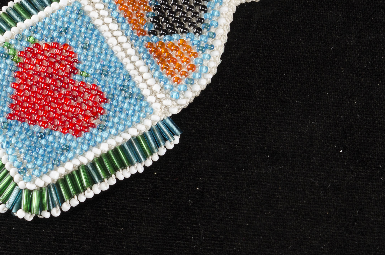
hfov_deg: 12.2
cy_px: -39
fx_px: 1804
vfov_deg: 8.0
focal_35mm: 169
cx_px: 252
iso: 100
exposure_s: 1/80
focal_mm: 46
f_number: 9
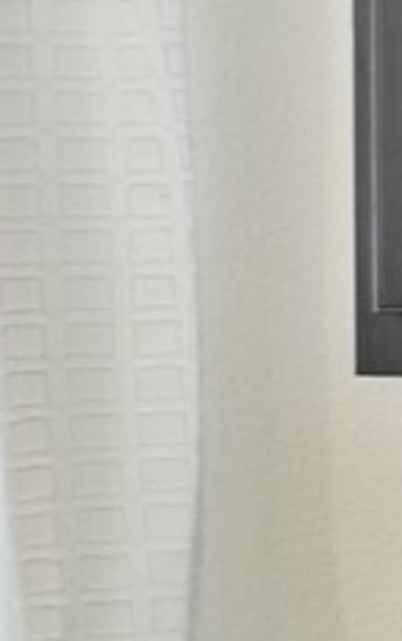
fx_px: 2674
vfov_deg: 13.6
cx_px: 2723
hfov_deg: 4.6
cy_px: 458
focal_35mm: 153
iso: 400
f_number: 8
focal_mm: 11
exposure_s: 1/1.67
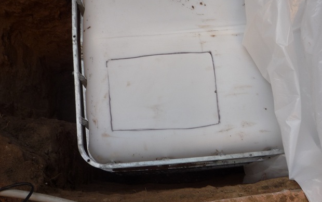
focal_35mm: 41
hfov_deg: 48.0
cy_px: 85
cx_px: 190
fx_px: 360
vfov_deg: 31.2
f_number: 3.3
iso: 100
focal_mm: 5.2
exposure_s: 1/60
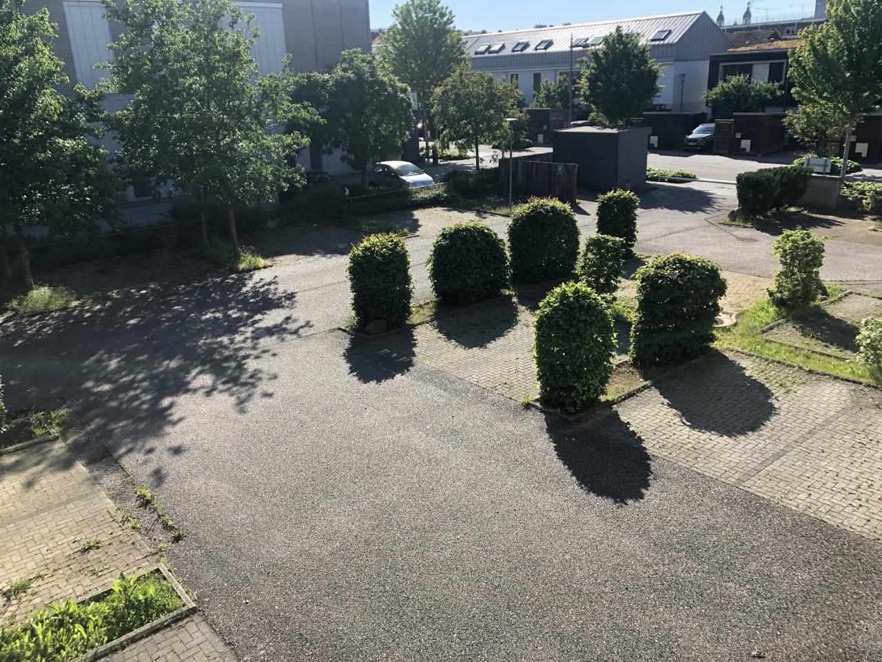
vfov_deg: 49.7
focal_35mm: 28
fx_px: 713
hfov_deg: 63.4
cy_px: 331
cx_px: 441
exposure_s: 1/1066
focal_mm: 3.99
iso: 20
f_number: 1.8
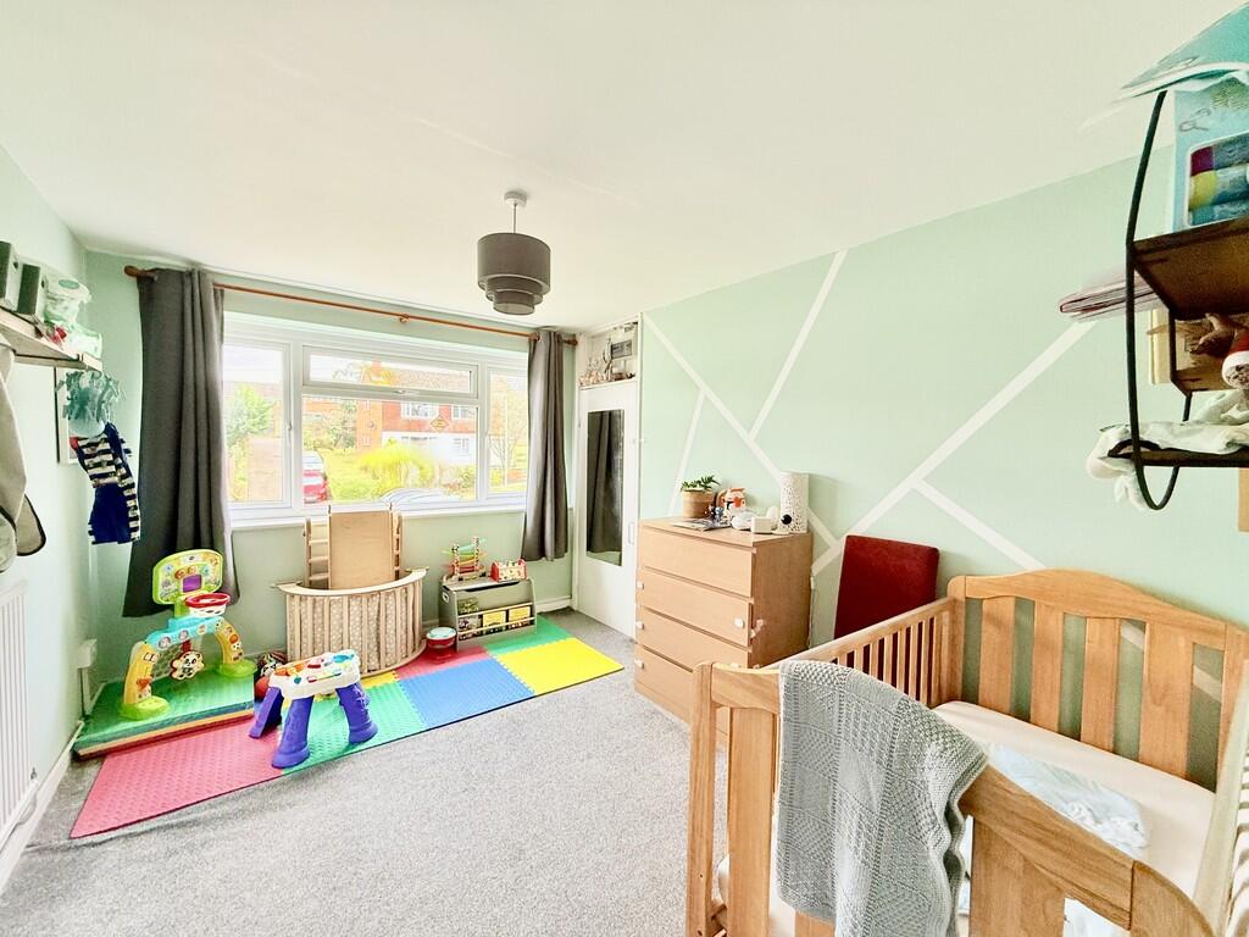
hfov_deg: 102.1
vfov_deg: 85.7
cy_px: 468
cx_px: 624
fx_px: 505
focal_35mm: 14
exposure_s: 1/99
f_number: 2.2
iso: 200
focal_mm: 2.22
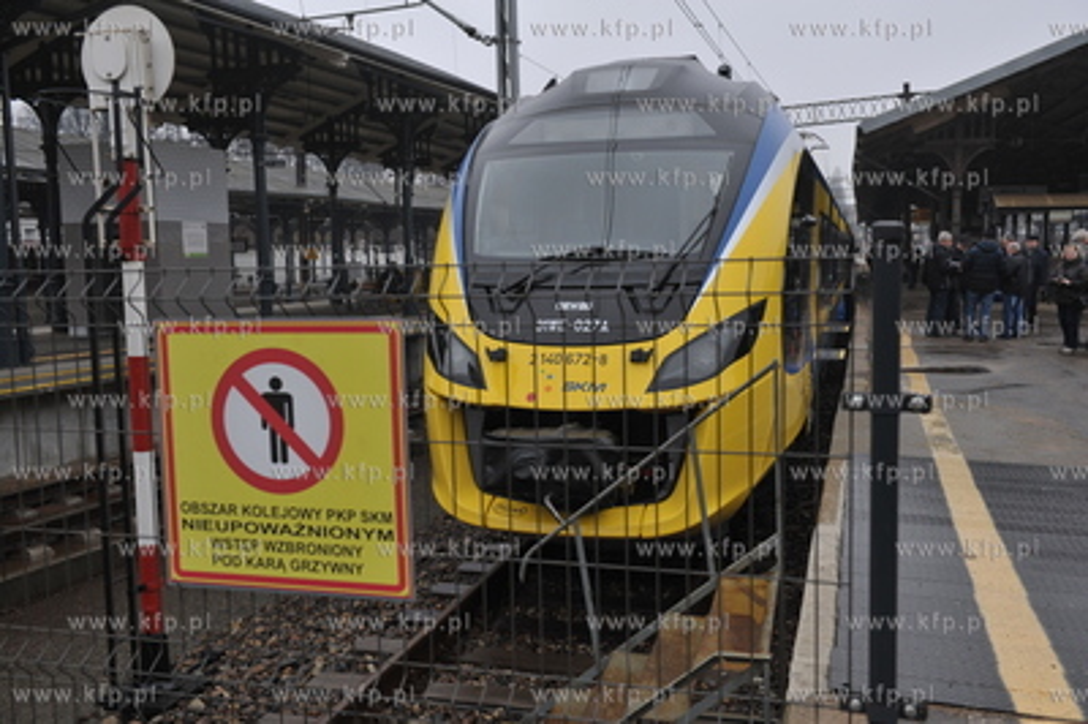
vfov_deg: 37.8
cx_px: 544
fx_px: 1057
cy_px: 362
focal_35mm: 35
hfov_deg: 54.5
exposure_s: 1/640
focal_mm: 35
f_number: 5.6
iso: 1000
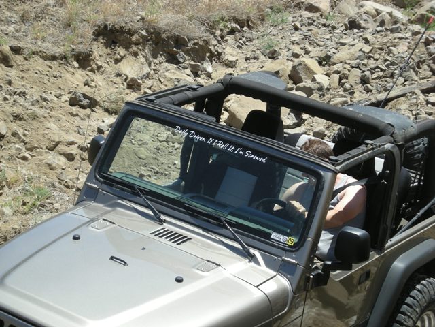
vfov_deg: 14.1
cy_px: 164
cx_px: 218
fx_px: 1319
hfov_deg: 18.7
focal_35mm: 105
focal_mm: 17.1
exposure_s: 1/262
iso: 50
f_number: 4.7
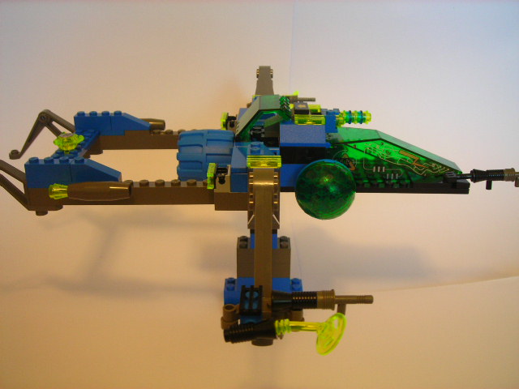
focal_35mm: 41
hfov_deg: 45.8
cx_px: 260
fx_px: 615
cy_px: 194
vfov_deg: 35.1
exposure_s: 1/3.9
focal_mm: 6.8
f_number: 3.3
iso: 115
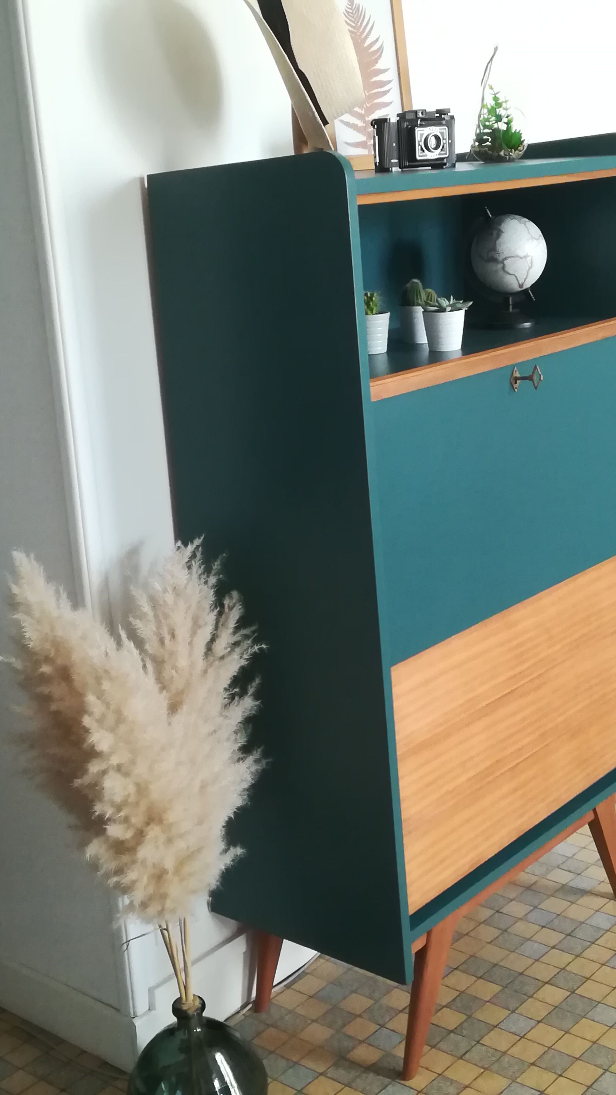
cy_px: 548
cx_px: 374
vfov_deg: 42.9
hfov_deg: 24.9
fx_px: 1394
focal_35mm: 48
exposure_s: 1/33.3
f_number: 2.2
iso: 400
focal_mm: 3.83
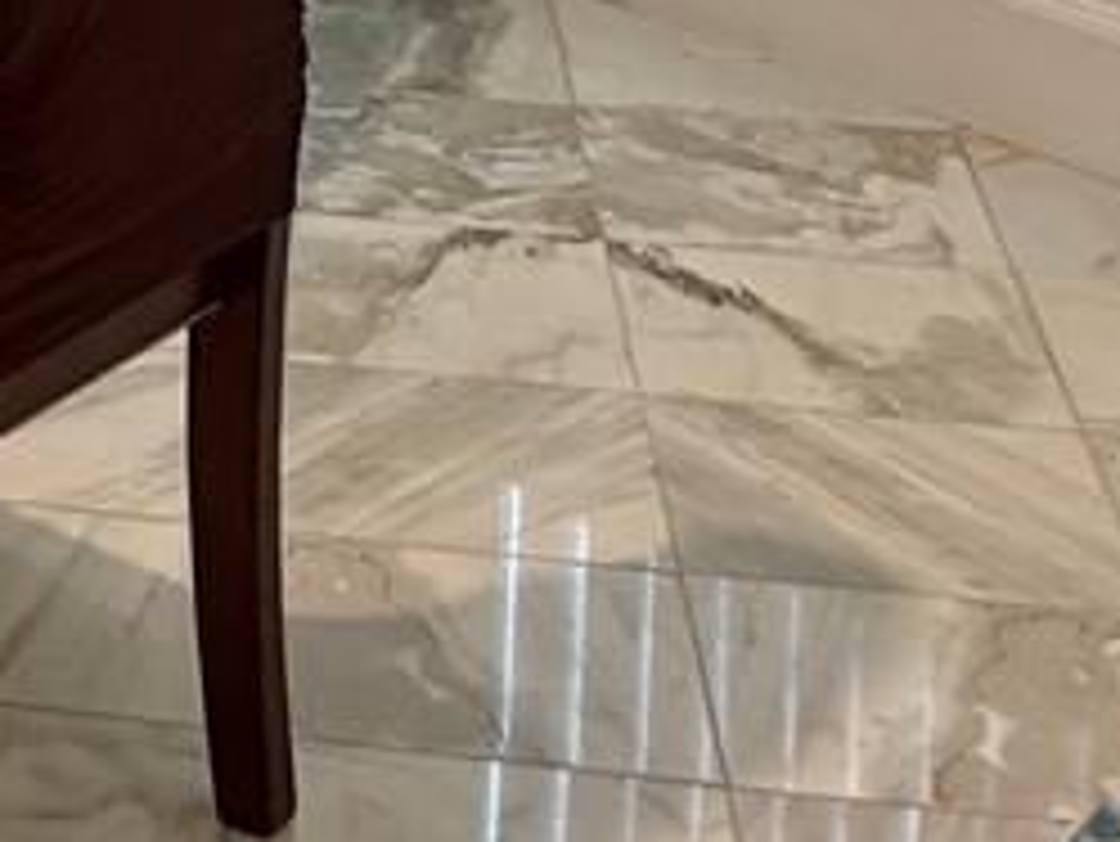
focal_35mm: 154
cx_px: -1116
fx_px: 4985
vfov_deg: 8.8
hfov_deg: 11.5
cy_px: -1126
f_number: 1.78
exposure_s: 1/60
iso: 320
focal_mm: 6.76
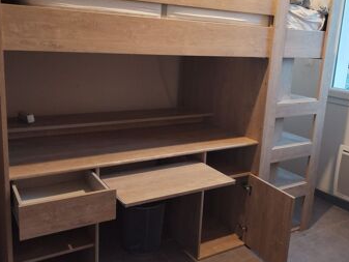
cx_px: 176
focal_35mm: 37
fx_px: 373
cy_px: 117
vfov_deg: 38.6
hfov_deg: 50.1
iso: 396
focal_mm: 4.75
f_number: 1.8
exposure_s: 1/25
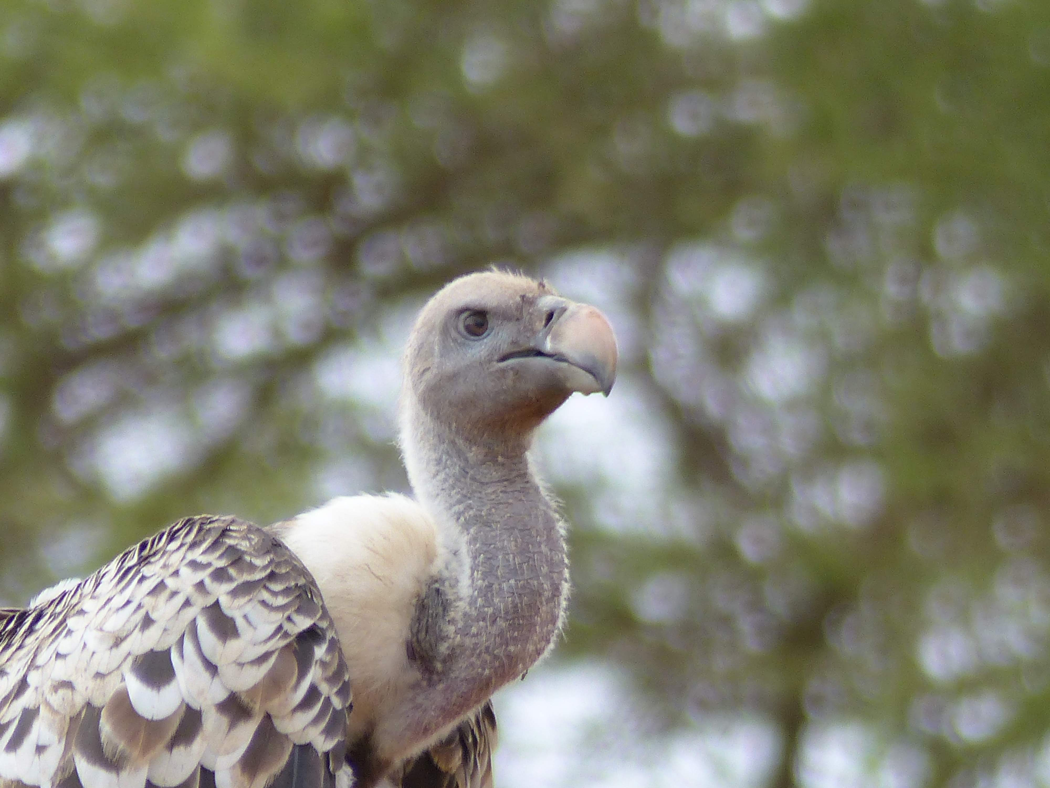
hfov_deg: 1.7
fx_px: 36399
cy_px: 394
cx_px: 525
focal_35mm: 1200
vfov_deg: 1.2
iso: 100
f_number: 2.8
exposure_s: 1/800
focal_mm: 108
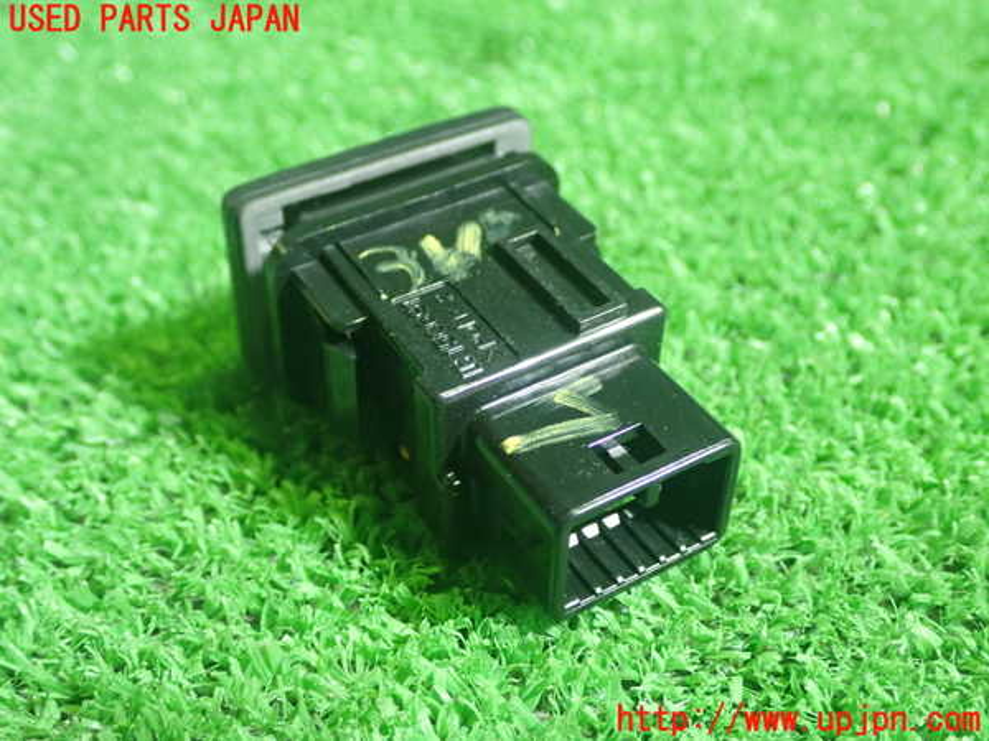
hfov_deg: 40.4
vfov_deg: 30.9
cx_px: 494
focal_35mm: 47
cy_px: 370
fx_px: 1343
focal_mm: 8.4
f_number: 3.1
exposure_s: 1/25
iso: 800
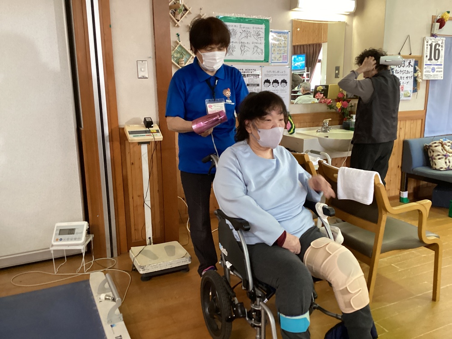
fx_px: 405
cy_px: 170
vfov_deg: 45.4
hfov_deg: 58.4
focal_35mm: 31
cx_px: 226
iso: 320
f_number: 2.4
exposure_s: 1/40
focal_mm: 3.3
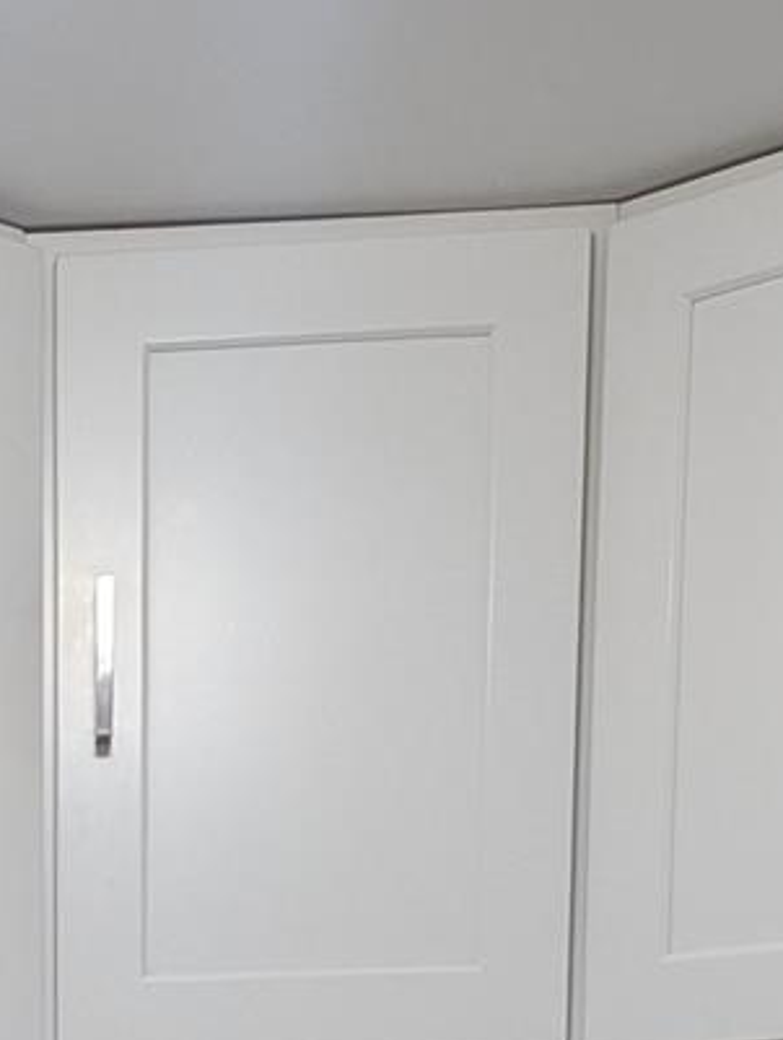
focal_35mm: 92
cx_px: -253
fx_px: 2767
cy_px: 1681
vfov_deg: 18.2
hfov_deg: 15.3
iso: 180
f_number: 1.85
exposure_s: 1/40
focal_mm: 6.81
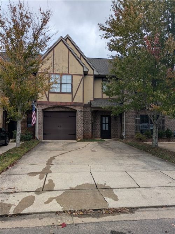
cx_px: 88
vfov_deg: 69.4
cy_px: 117
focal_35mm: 25
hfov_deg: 54.9
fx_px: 168
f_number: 1.89
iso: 49
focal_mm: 5.43
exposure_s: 1/948
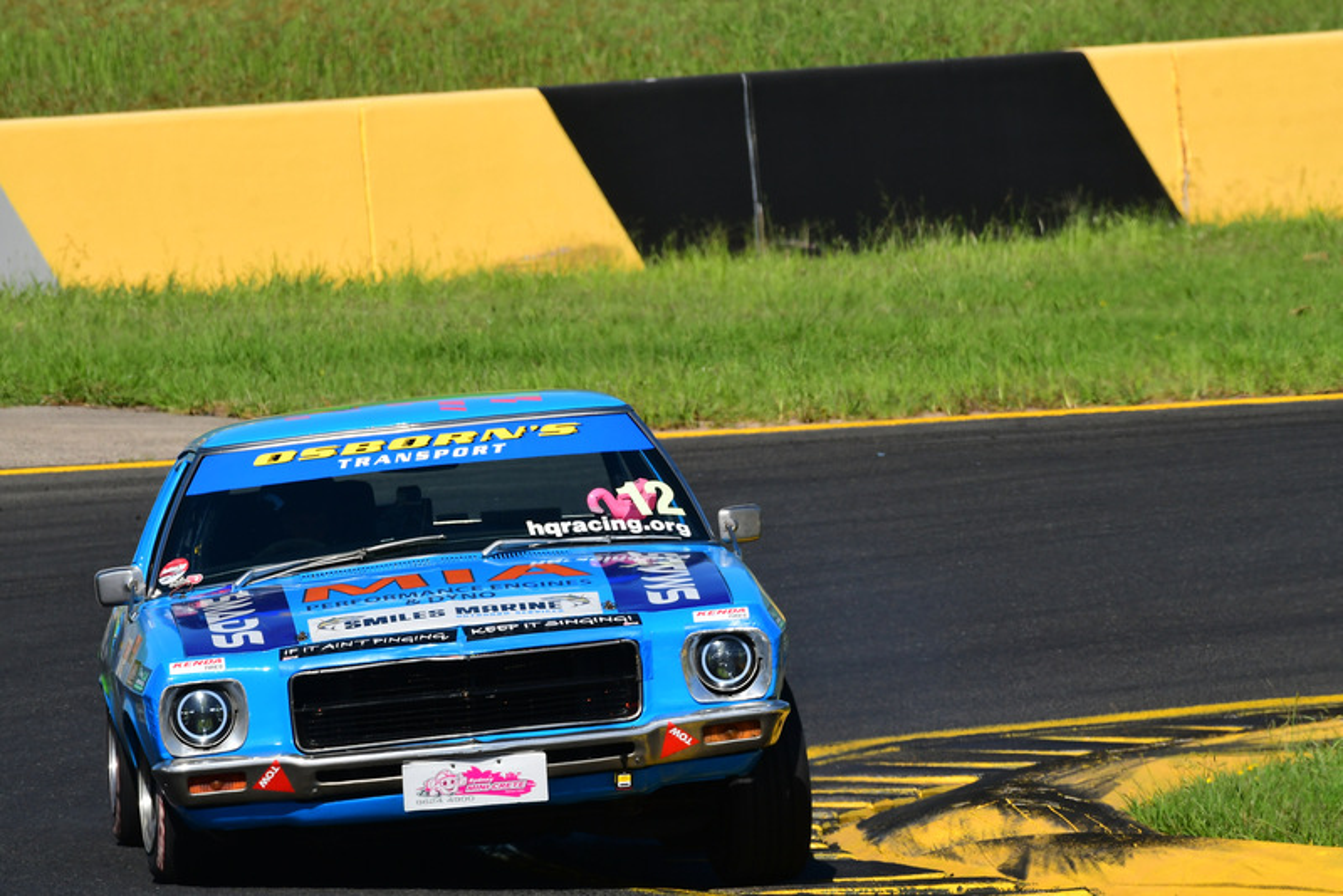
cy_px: 448
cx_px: 672
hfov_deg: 3.9
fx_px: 19591
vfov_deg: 2.6
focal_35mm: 525
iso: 400
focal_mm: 350
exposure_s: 1/640
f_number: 13
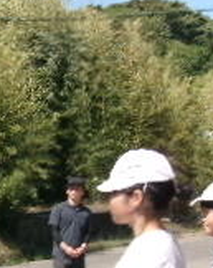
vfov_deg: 13.7
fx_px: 1098
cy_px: 268
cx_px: -149
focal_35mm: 139
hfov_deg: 10.5
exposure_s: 1/105
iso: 100
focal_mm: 6.4
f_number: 11.8
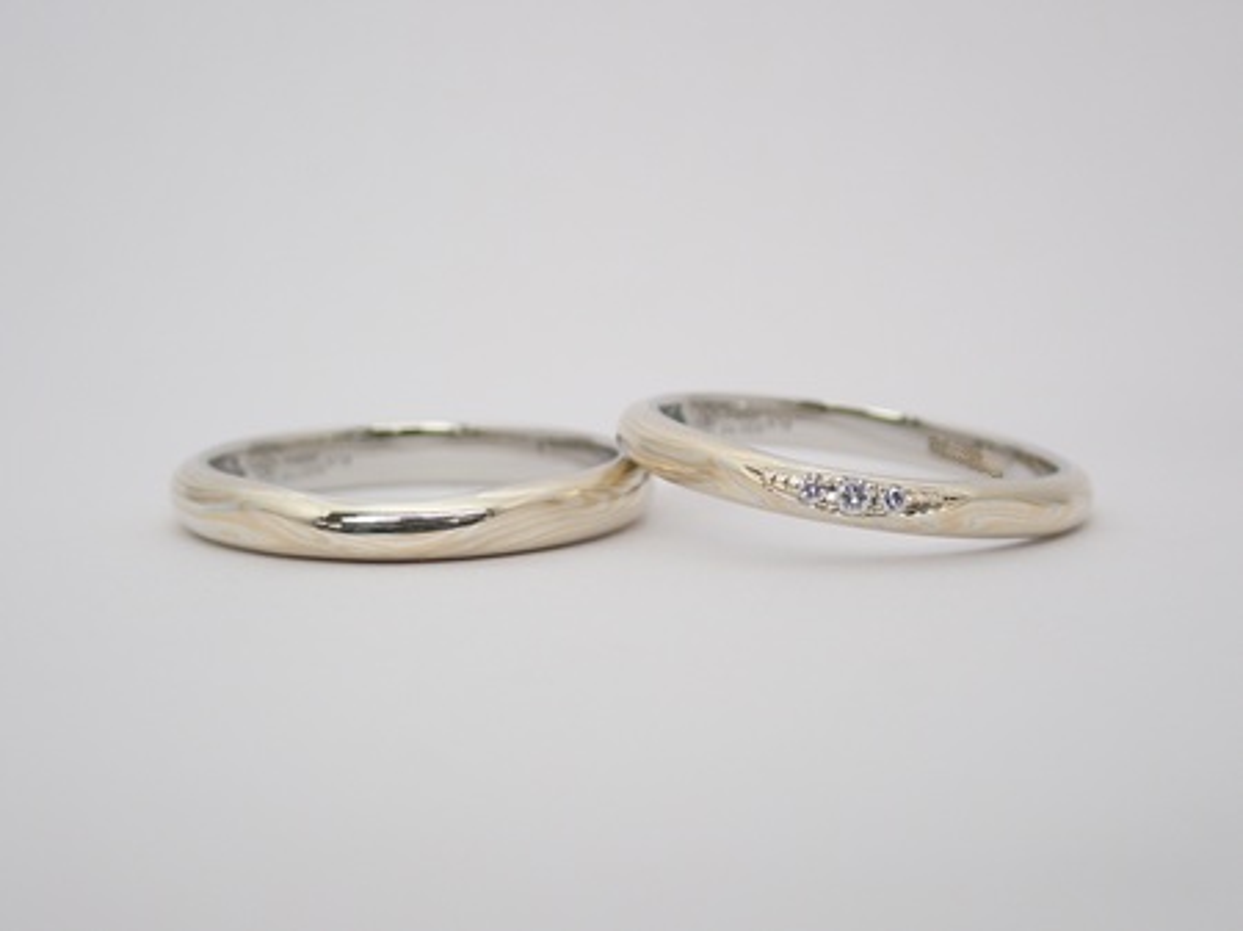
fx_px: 2763
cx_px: 622
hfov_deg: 25.3
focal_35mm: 77
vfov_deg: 19.1
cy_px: 466
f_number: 4.1
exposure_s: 1/125
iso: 200
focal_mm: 13.65
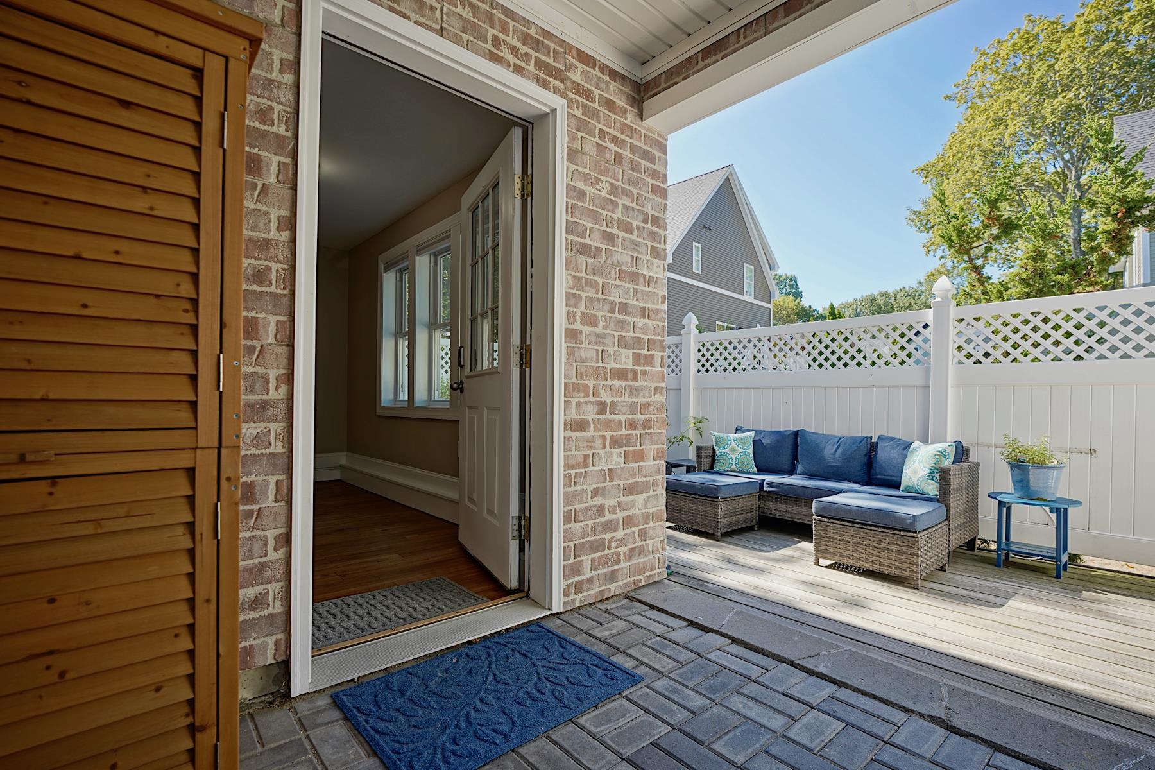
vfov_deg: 73.7
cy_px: 385
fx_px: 513
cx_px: 578
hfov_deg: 96.7
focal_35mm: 16
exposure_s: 1/80
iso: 100
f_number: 4.5
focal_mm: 16
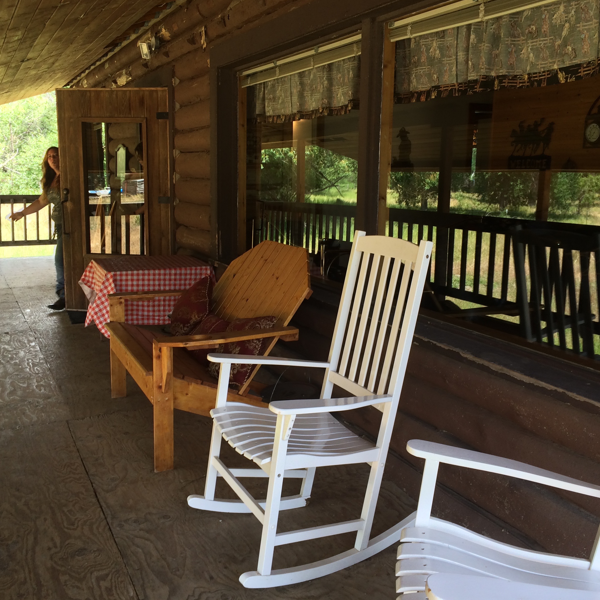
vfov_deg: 46.0
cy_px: 296
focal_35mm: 36
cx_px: 294
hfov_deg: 46.0
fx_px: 706
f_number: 2.2
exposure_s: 1/120
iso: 50
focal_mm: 4.12
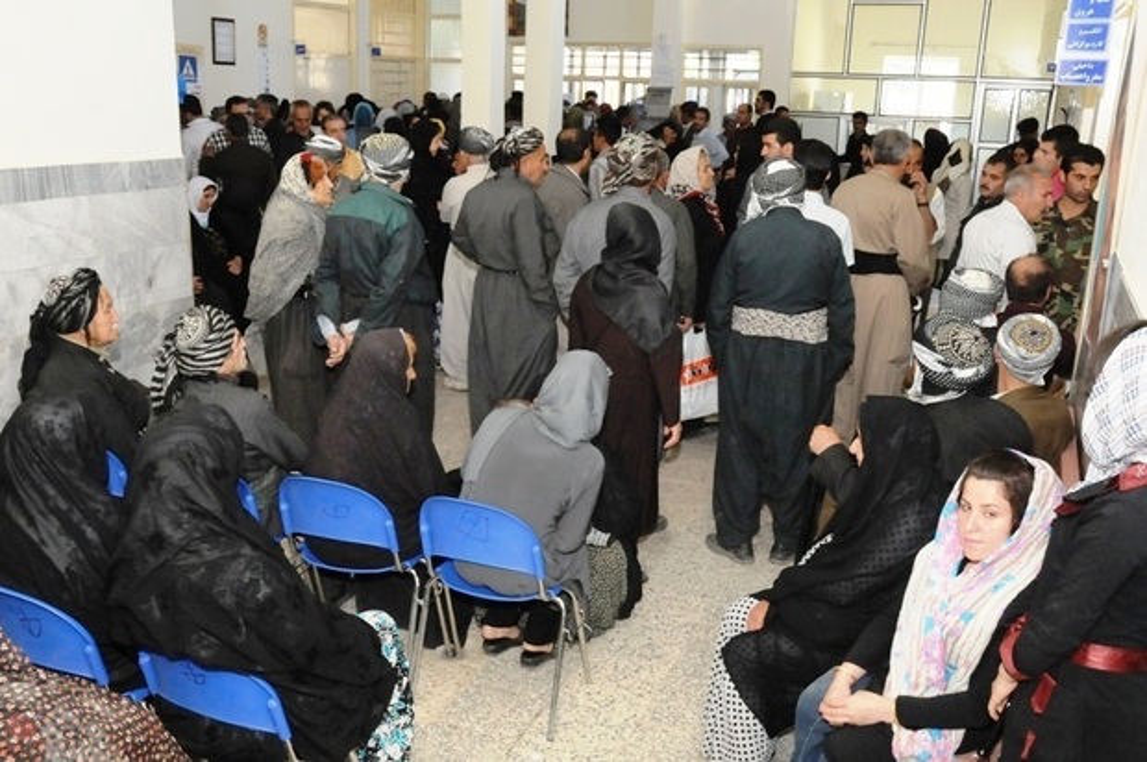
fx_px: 1146
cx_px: 574
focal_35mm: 36
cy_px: 381
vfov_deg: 36.8
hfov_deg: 53.2
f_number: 9
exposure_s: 1/60
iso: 2000
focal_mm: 24
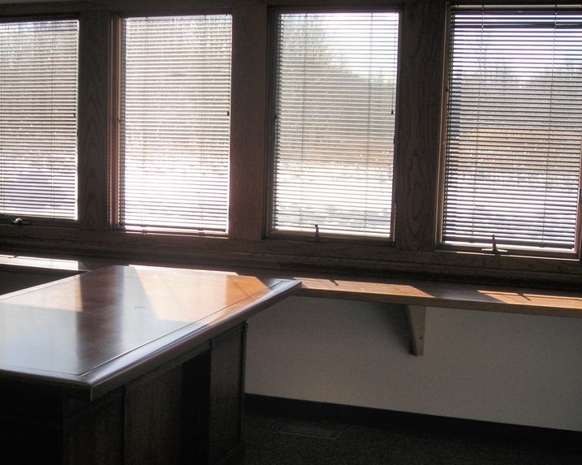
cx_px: 222
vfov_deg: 28.6
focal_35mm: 53
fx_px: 913
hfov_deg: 35.2
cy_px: 265
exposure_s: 1/251
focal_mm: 6.3
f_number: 3.2
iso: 50
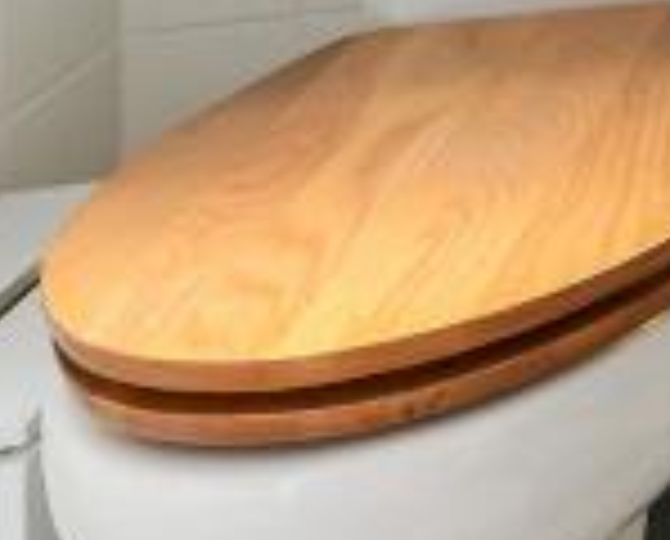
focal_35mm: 90
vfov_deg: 13.3
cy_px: -711
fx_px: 1789
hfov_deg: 13.8
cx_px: 1673
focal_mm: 14
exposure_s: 1/13
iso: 400
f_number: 14
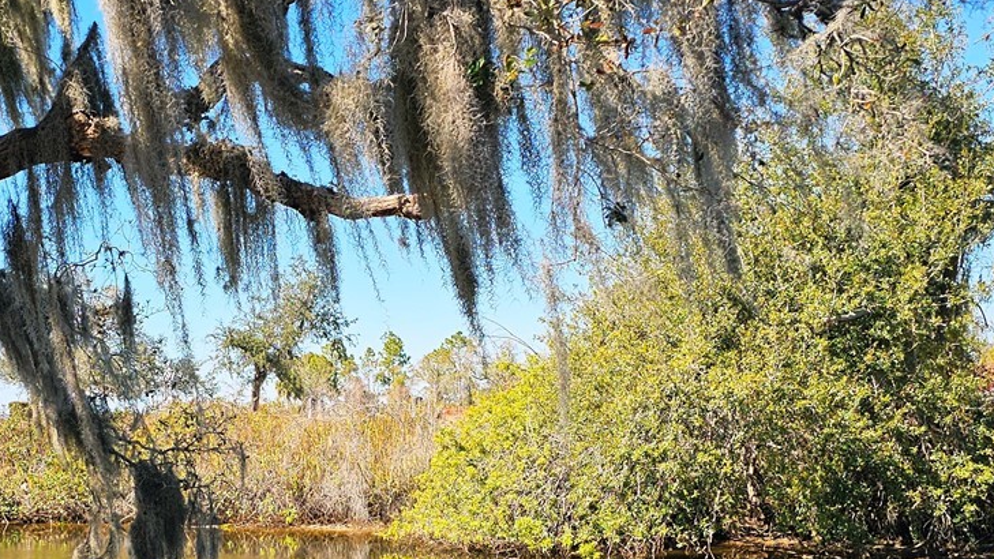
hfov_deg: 37.6
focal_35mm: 55
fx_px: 1450
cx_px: 368
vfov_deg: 21.2
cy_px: 543
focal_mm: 6.3
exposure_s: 1/385
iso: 10
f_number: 1.7
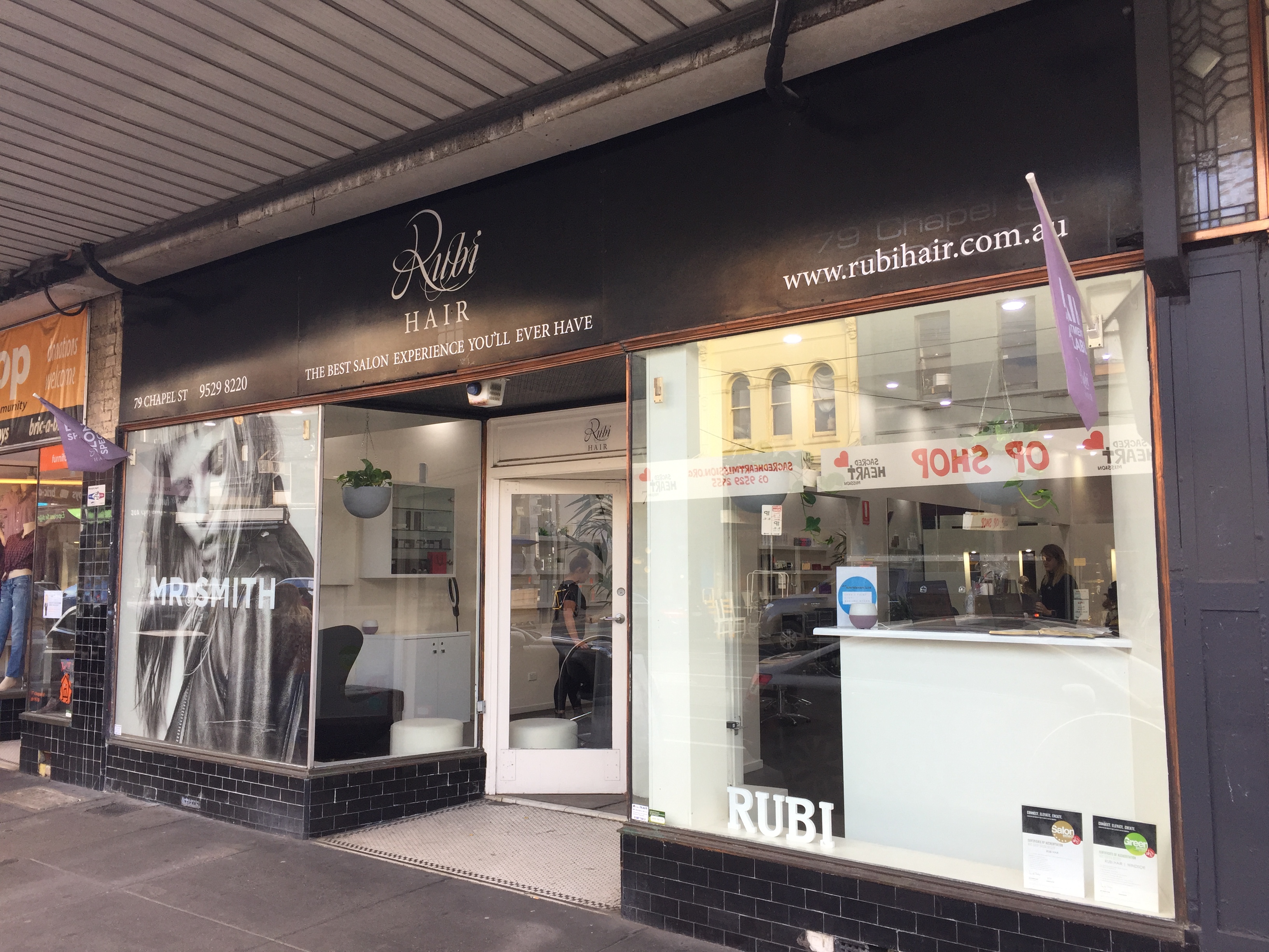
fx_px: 1063
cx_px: 634
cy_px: 476
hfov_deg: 61.7
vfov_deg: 48.2
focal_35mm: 29
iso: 32
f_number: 2.2
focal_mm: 4.15
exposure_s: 1/100
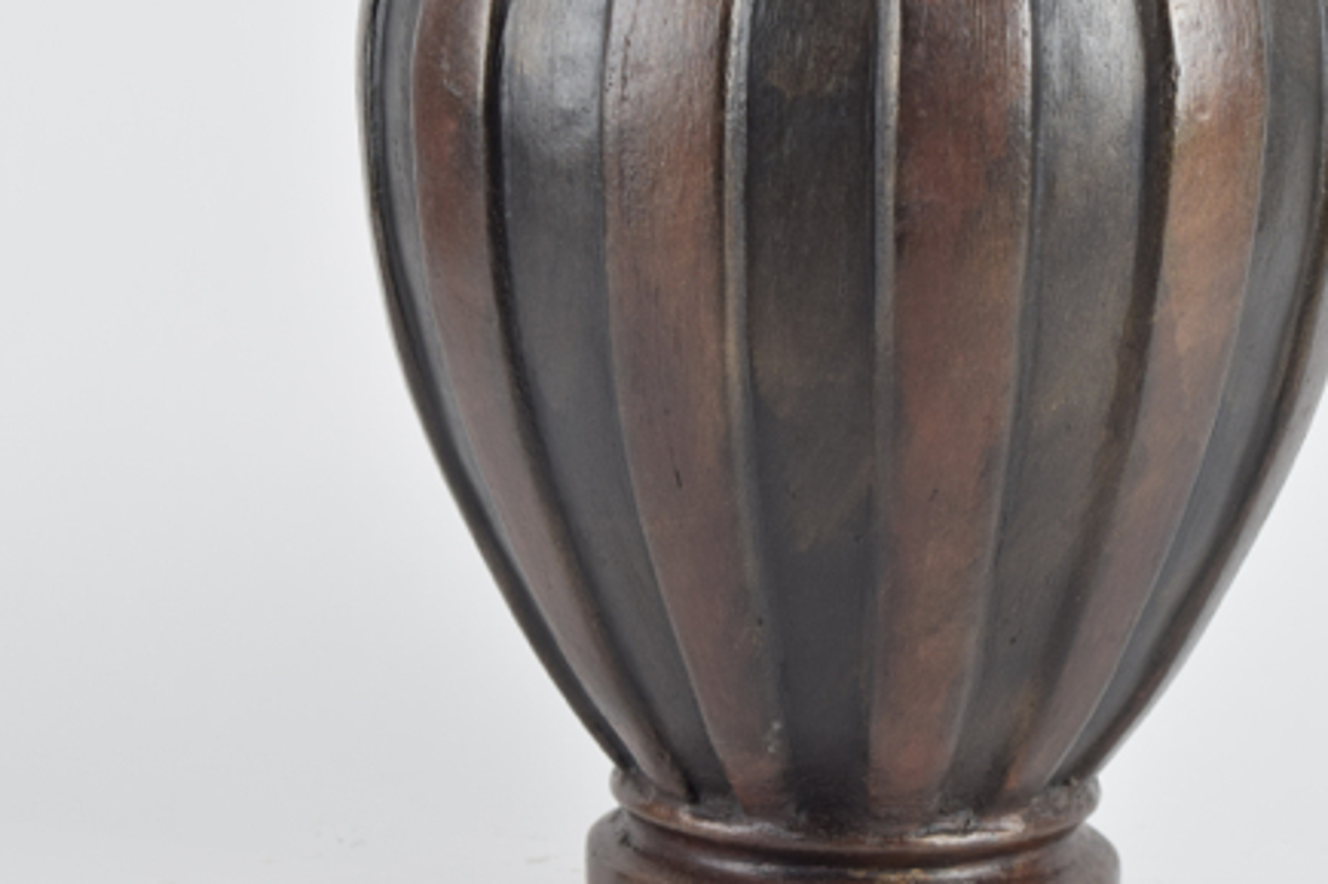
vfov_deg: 11.3
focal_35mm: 122
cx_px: 893
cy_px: 448
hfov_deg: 16.8
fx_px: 4489
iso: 400
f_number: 6.3
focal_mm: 55
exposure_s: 1/125
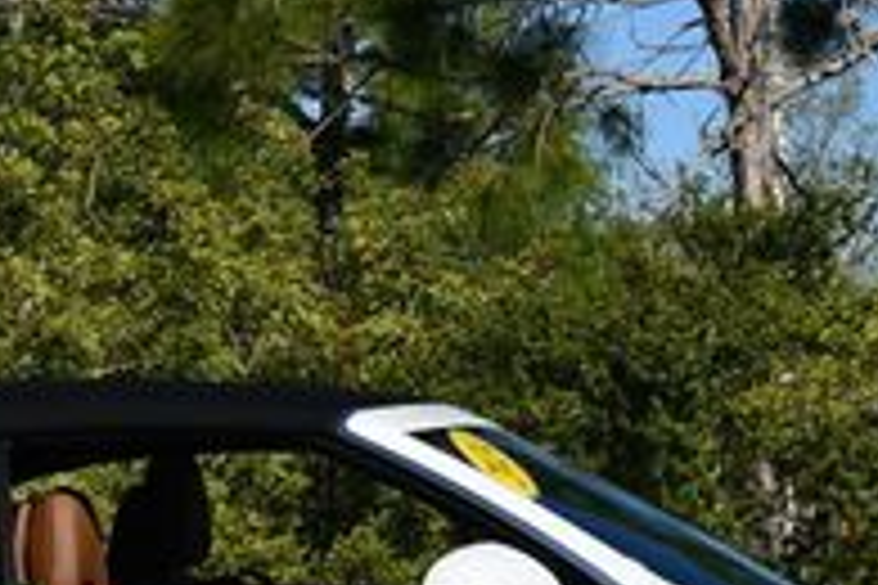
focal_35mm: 210
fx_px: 5121
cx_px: 410
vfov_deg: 6.5
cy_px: 428
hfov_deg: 9.8
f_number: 9
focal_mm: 32
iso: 100
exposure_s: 1/320
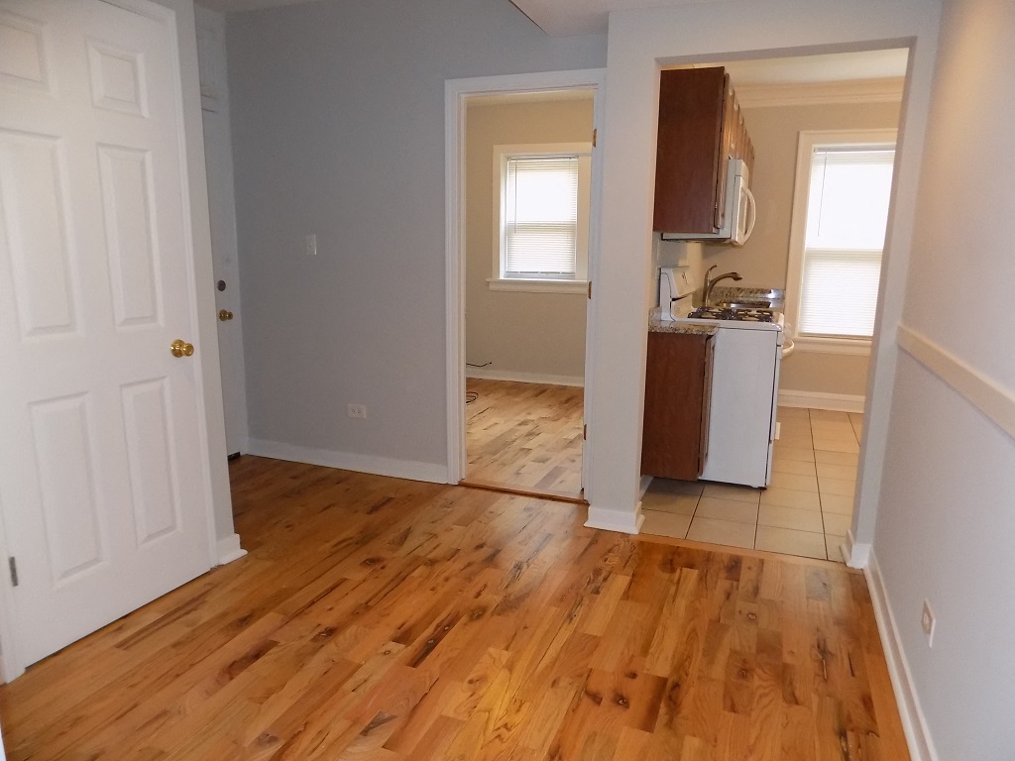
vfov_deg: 58.9
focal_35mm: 23
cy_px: 380
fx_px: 674
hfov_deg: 73.9
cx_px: 508
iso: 360
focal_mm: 4
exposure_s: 1/30
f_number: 3.1
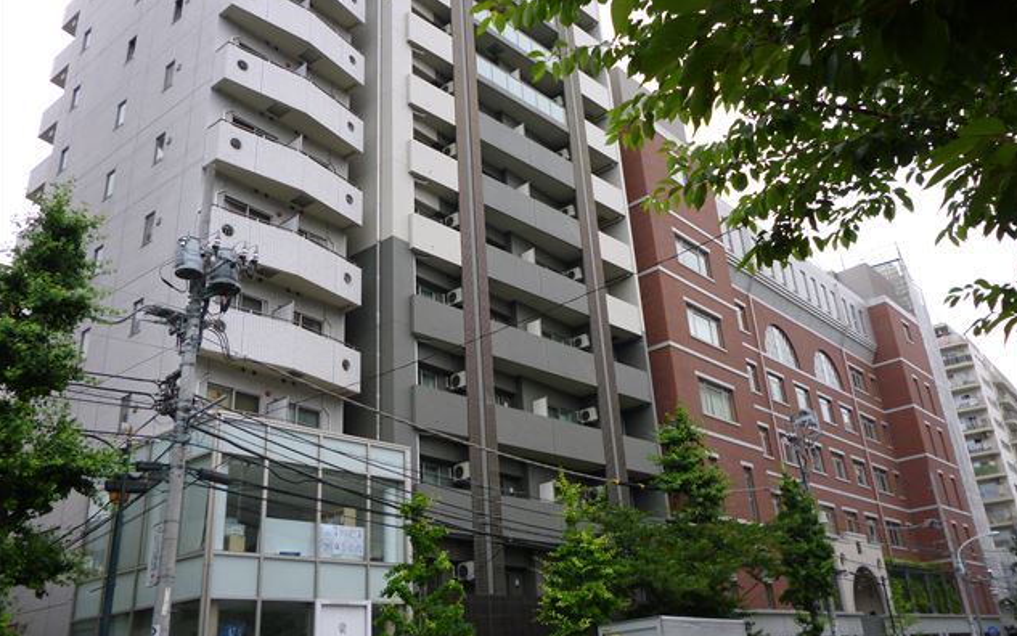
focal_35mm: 30
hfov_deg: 62.9
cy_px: 305
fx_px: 832
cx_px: 511
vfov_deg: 41.9
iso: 100
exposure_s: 1/400
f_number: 3.1
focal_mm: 5
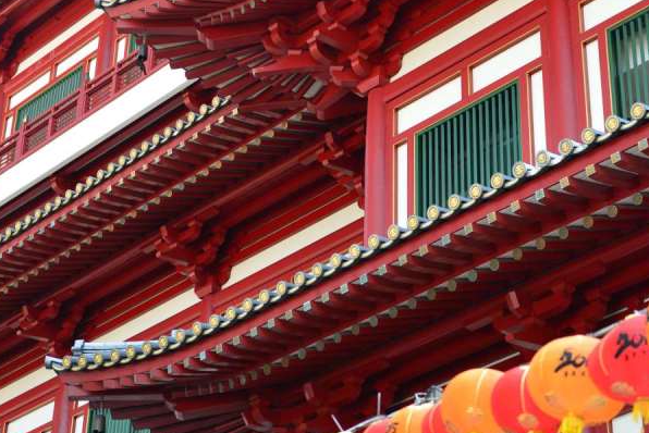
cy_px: 244
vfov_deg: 14.6
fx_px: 1695
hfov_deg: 21.6
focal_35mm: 94
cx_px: 385
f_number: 2.8
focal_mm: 70
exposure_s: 1/80
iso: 180
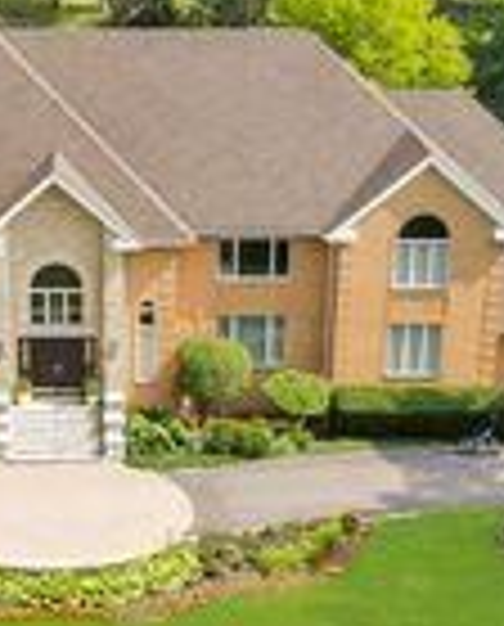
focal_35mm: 84
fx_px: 1559
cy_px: 493
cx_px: 144
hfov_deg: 18.3
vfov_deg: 22.4
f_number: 2.8
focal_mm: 4.5
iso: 100
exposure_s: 1/350
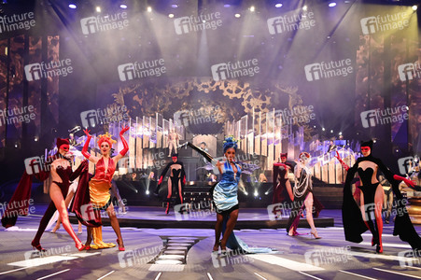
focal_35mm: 38
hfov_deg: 50.7
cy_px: 140
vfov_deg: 35.0
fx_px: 444
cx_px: 210
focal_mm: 38
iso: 5000
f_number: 5
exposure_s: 1/125
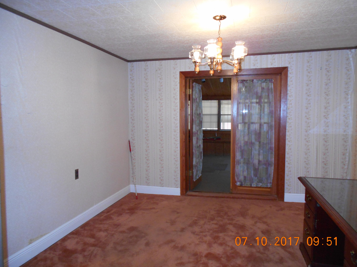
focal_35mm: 26
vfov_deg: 53.1
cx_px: 178
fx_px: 268
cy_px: 134
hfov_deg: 67.3
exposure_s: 1/25
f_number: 3.2
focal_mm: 4.6
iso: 280
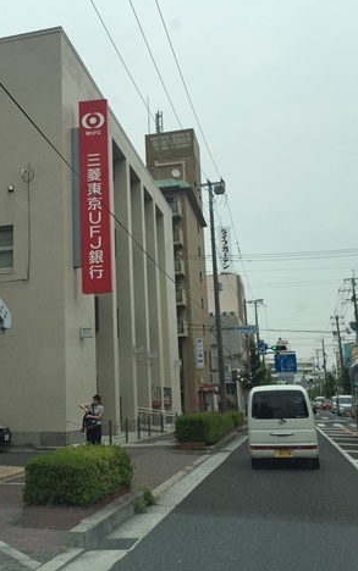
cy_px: 279
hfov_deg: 29.6
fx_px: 655
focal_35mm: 42
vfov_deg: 47.2
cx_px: 56
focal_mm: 4.15
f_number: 2.2
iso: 32
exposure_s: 1/1522
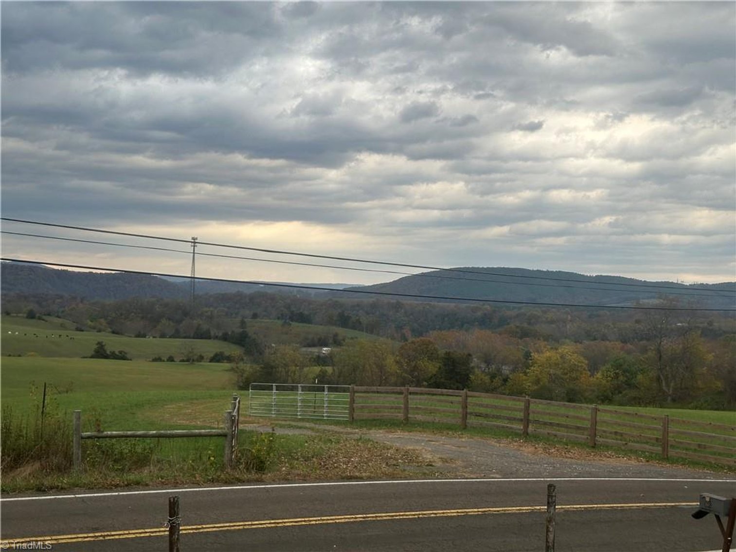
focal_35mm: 48
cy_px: 276
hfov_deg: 39.7
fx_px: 1021
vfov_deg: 30.3
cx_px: 368
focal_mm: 6.86
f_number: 1.78
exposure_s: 1/734
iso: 64
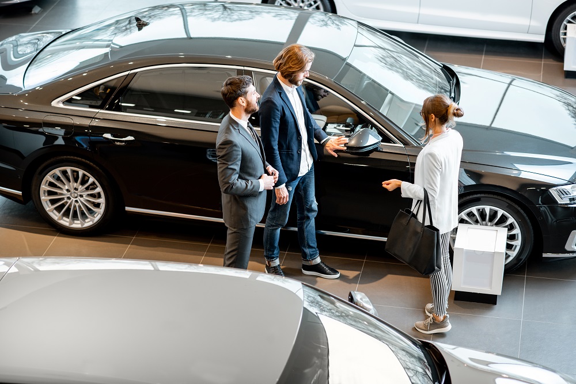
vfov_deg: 16.1
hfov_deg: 23.9
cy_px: 192
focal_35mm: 85
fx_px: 1360
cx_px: 288
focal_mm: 85
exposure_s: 1/160
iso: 320
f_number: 2.2
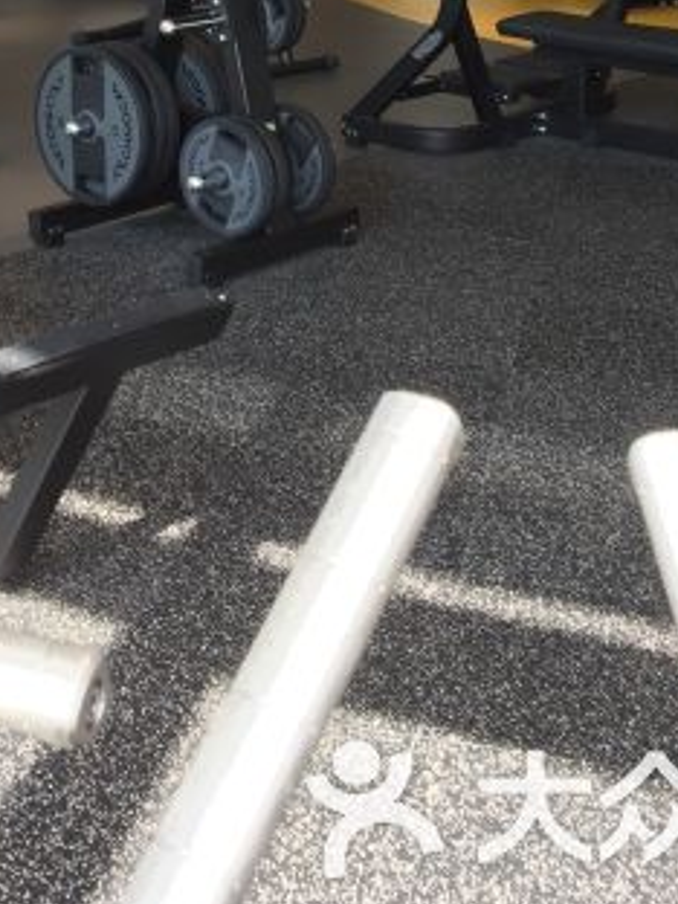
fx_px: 1697
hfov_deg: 22.6
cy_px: -55
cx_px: 271
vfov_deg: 27.6
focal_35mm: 65
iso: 32
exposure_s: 1/50
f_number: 2.2
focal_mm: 4.15
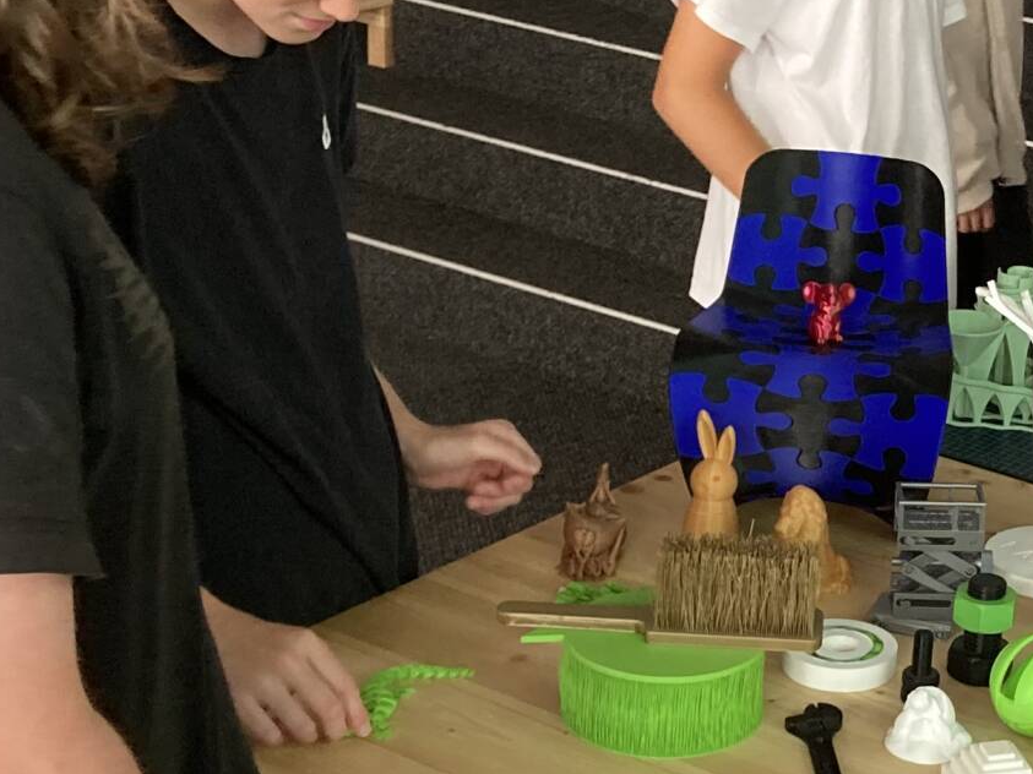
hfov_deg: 22.4
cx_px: 968
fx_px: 2536
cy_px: 483
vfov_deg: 17.3
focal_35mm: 85
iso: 200
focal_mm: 3.99
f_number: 1.8
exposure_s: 1/60
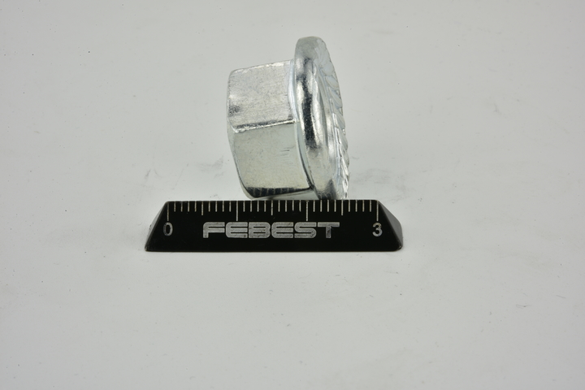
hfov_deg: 33.4
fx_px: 975
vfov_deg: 22.6
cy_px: 195
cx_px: 292
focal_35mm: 60
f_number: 36
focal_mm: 60
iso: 64
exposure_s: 1/2.5
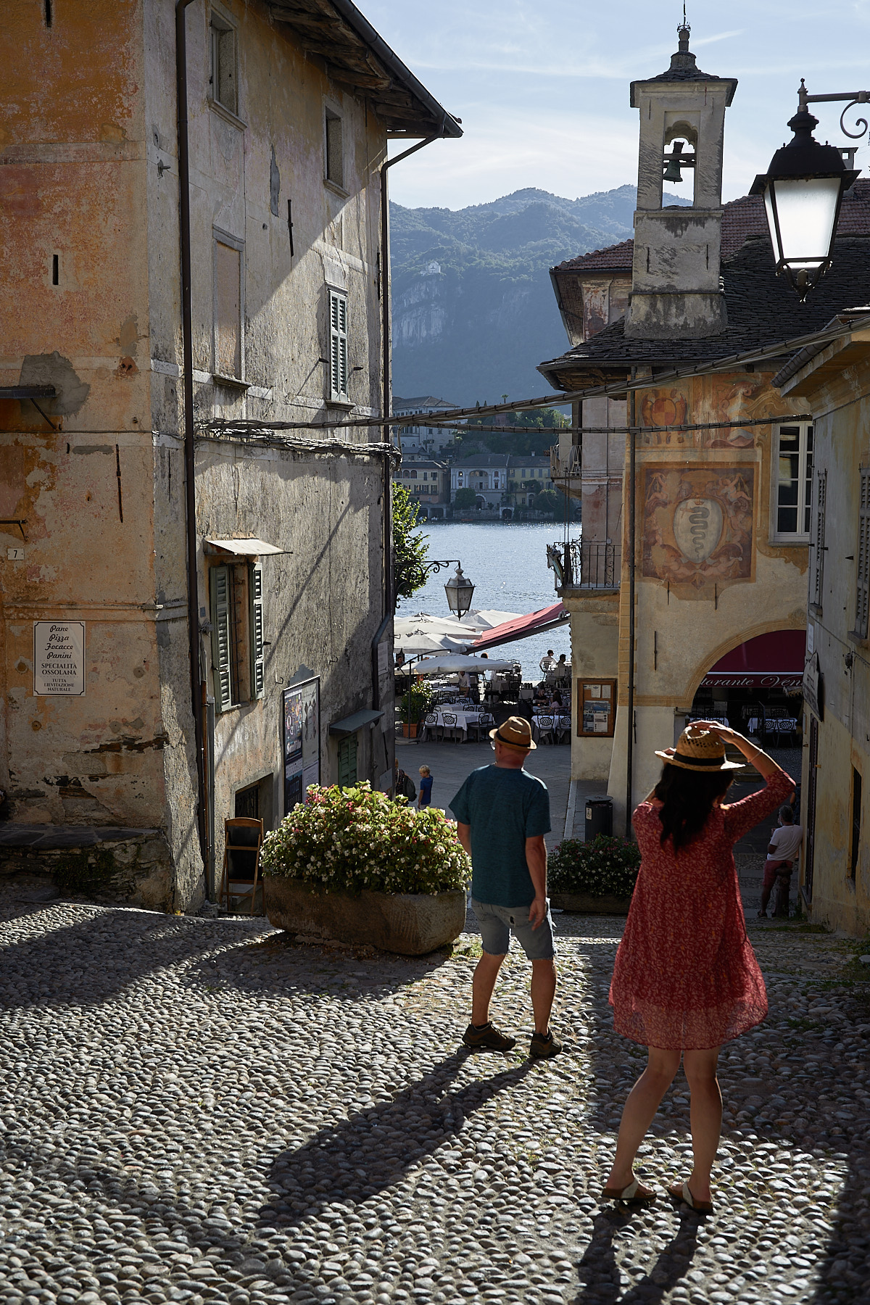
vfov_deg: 48.5
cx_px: 435
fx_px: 1450
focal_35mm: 40
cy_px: 652
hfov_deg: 33.4
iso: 100
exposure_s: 1/320
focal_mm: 40
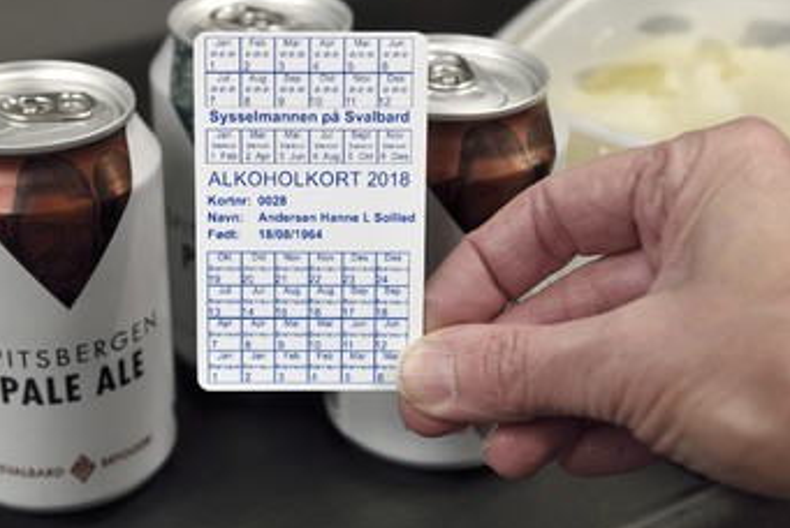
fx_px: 1406
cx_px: 354
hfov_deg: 31.4
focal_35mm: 64
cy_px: 234
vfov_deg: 21.3
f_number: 6.3
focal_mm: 52
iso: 400
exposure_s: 1/25
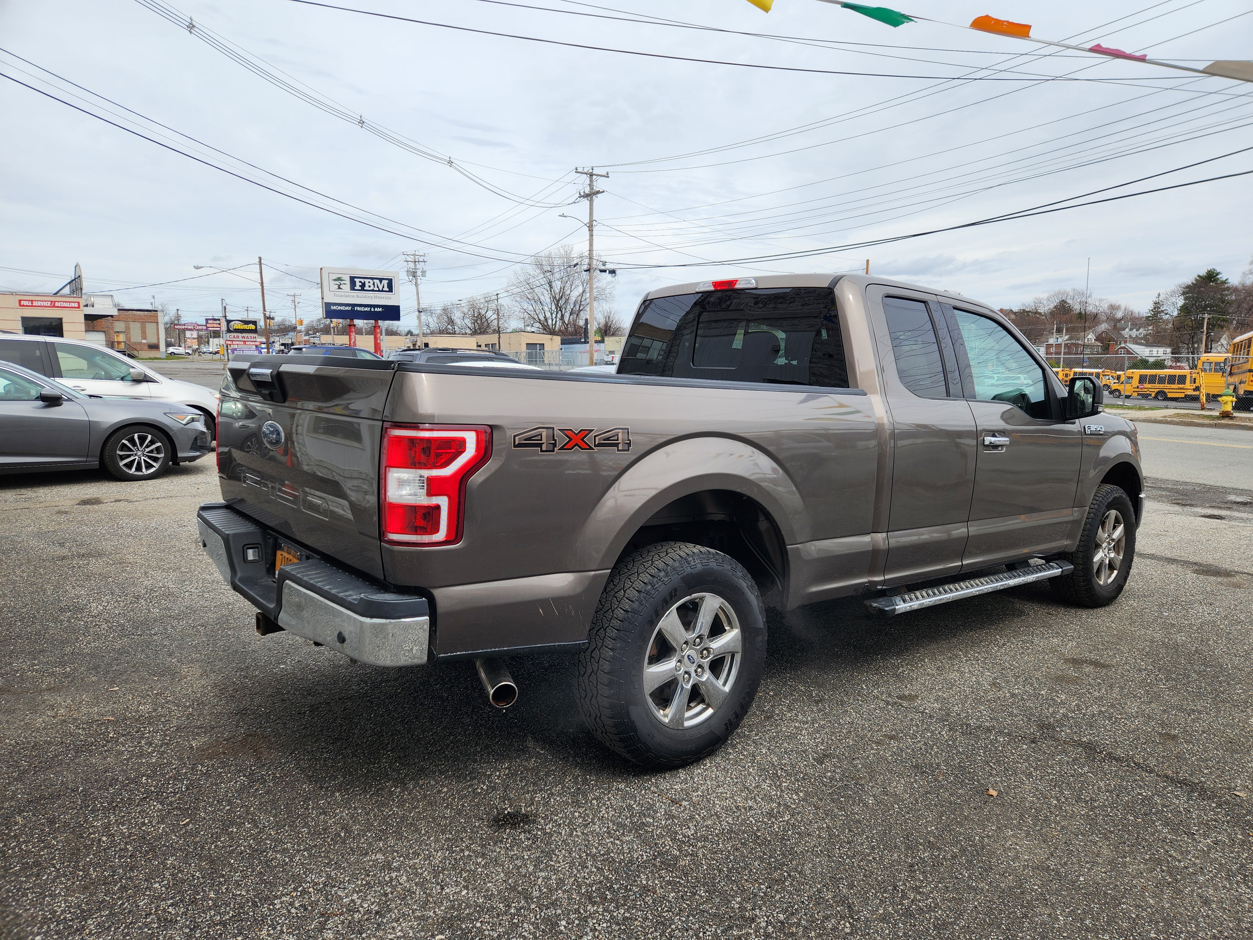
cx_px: 626
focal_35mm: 23
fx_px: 833
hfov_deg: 73.9
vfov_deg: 58.9
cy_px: 470
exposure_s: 1/1129
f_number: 1.8
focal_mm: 5.4
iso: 20
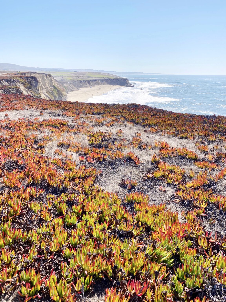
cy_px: 151
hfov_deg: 53.1
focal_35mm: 26
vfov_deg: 67.3
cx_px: 113
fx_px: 226
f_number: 1.8
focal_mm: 4.25
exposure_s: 1/3610
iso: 32
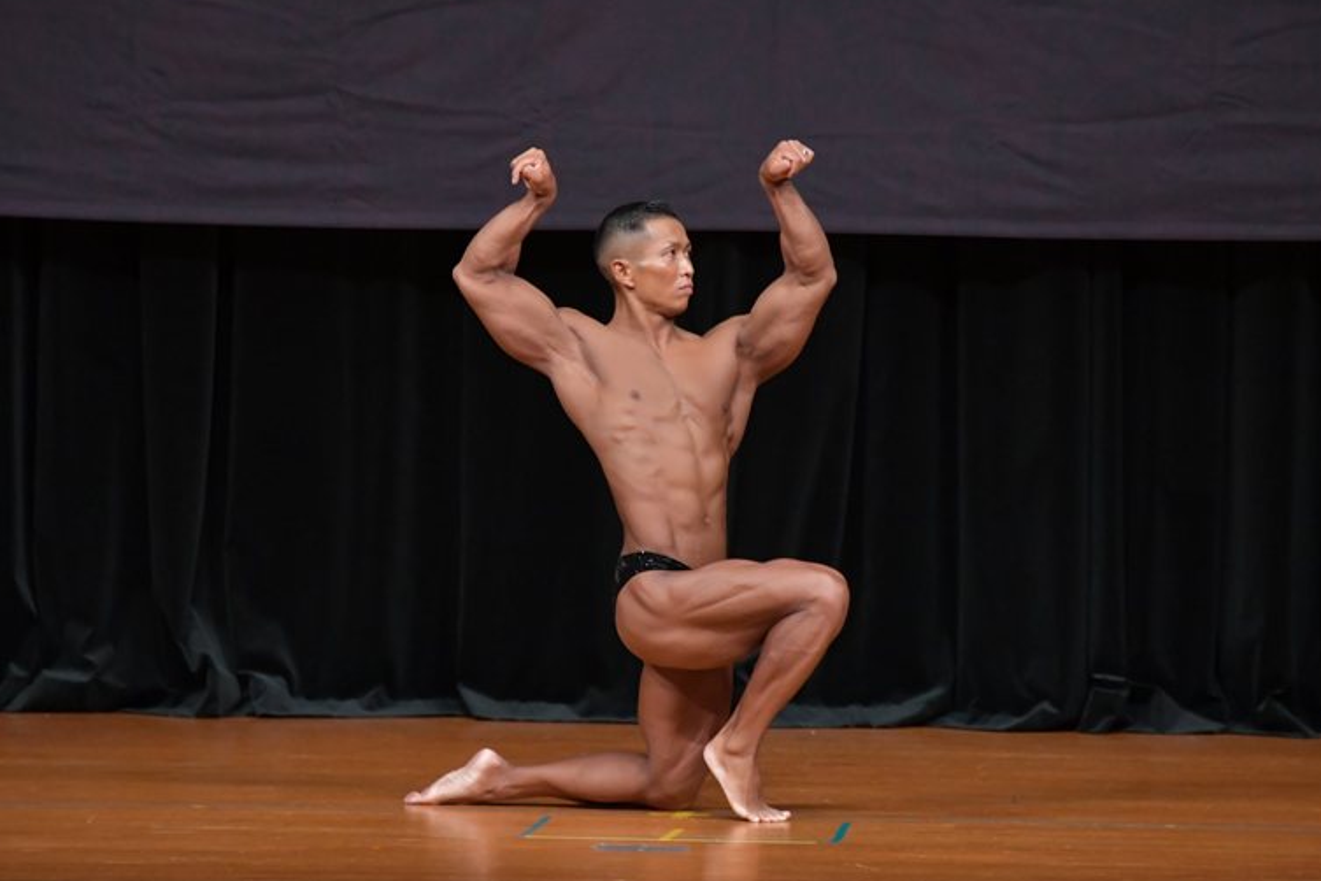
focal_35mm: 324
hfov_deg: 6.4
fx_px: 11888
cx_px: 652
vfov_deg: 4.2
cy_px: 433
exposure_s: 1/400
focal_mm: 210
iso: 4000
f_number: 5.6
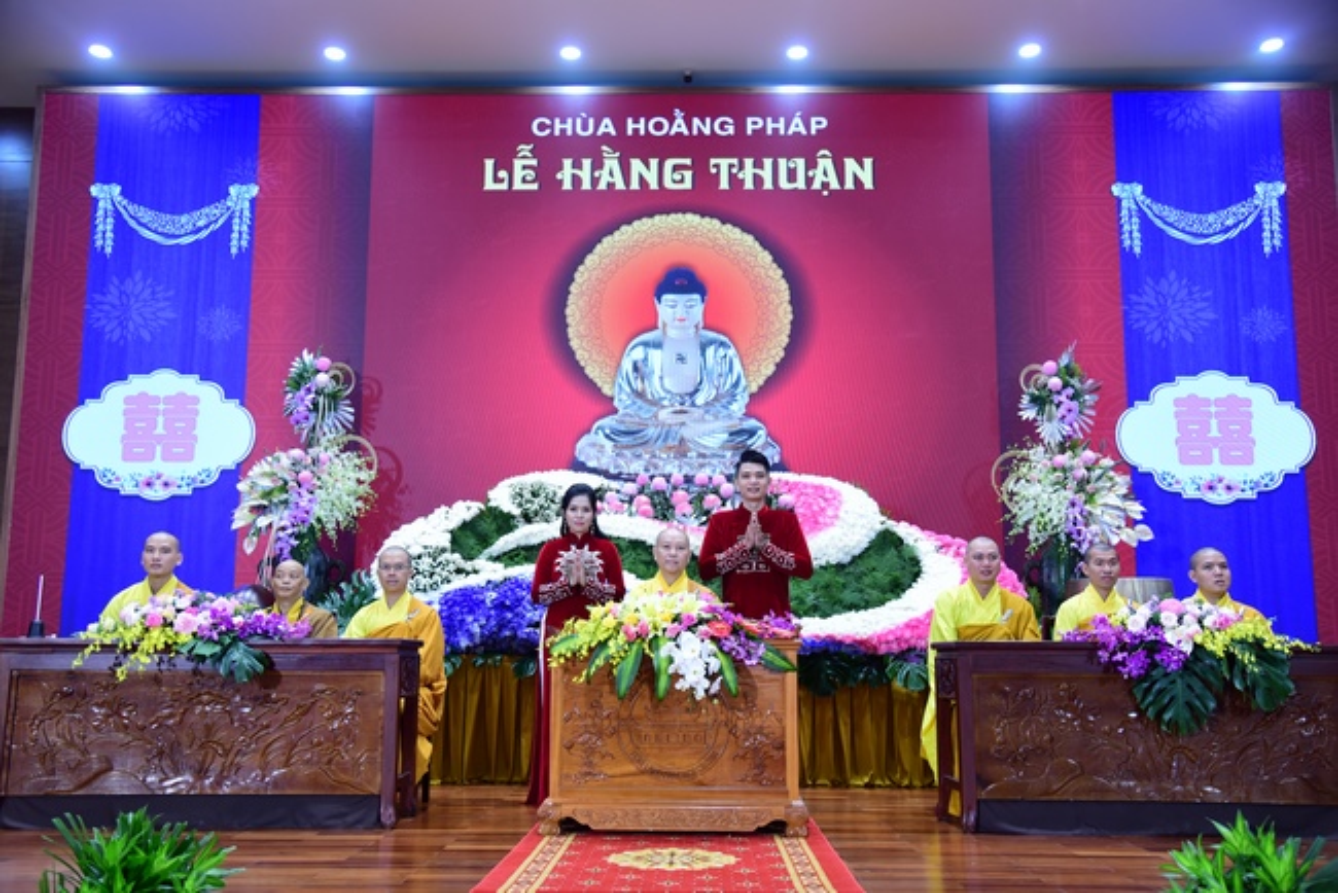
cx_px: 669
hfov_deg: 55.8
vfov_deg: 38.9
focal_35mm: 34
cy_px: 446
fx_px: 1264
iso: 800
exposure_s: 1/50
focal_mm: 34
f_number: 4
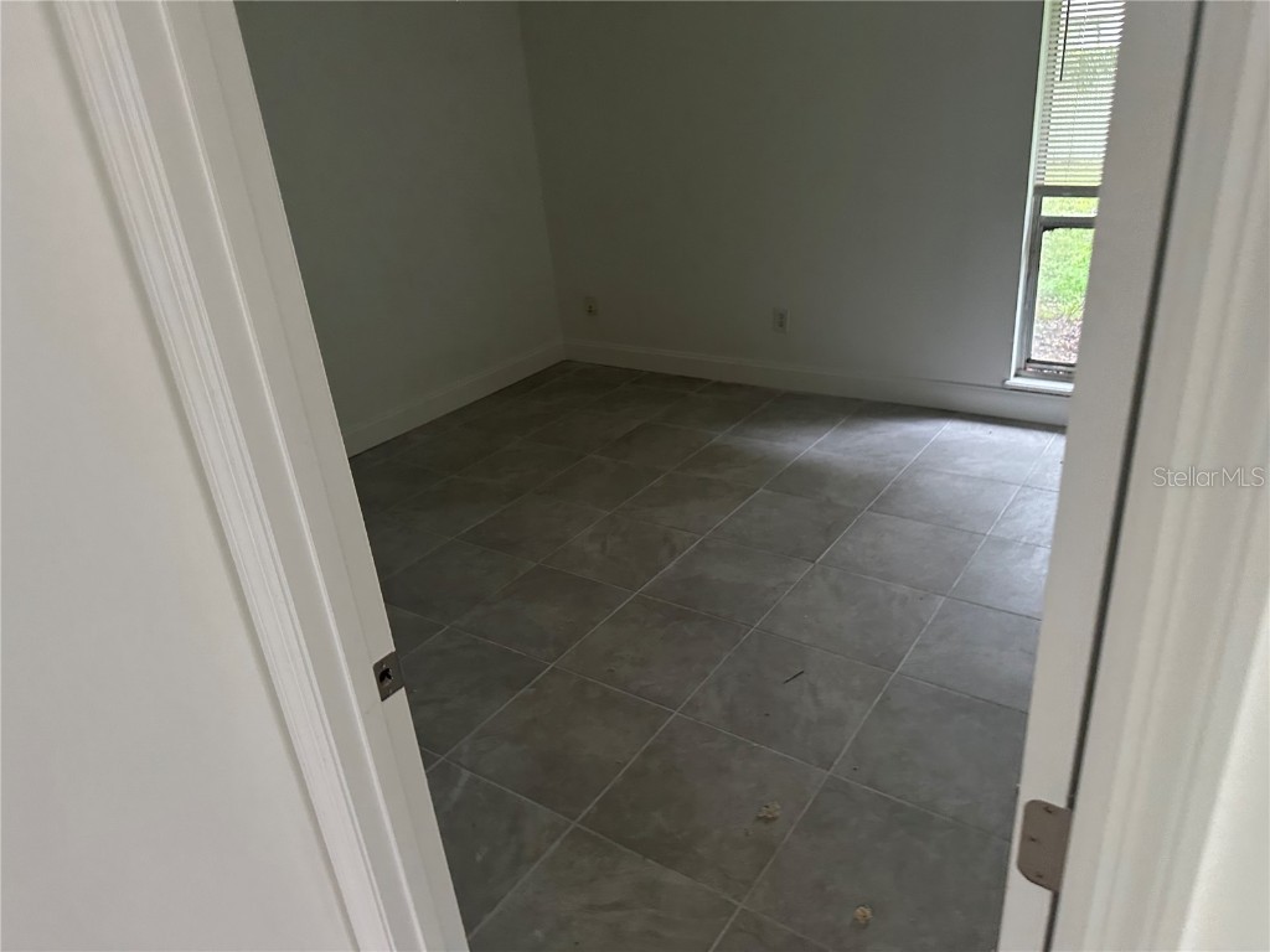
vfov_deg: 56.8
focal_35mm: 24
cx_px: 635
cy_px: 476
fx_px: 881
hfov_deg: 71.6
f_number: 1.78
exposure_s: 1/60
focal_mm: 6.86
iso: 500
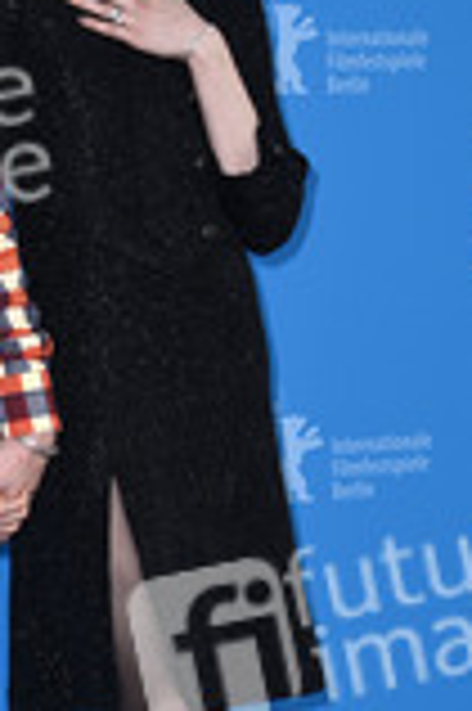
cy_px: 400
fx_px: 3488
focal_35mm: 177
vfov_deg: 11.6
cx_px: -49
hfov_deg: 7.7
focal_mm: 70
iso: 800
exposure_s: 1/200
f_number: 5.6
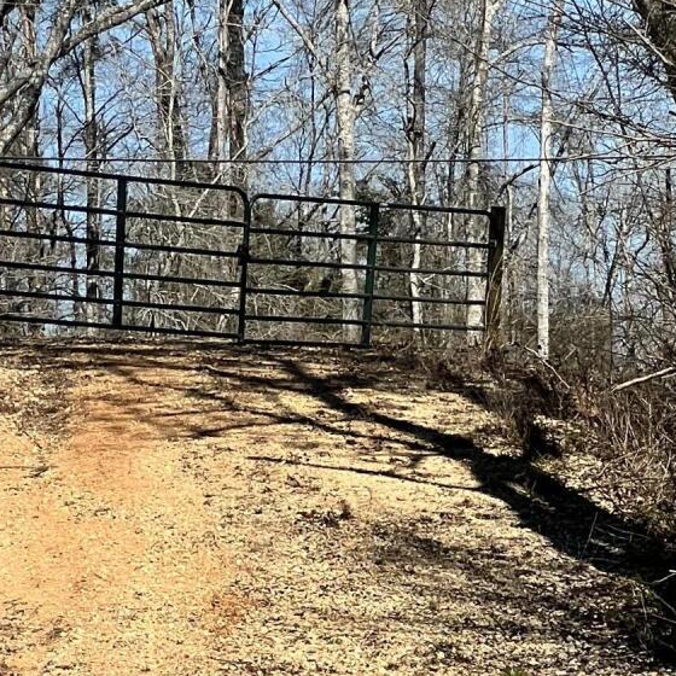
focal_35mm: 243
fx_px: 5369
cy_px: 968
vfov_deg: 7.1
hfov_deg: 7.2
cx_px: 162
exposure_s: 1/847
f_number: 2.8
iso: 32
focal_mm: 9
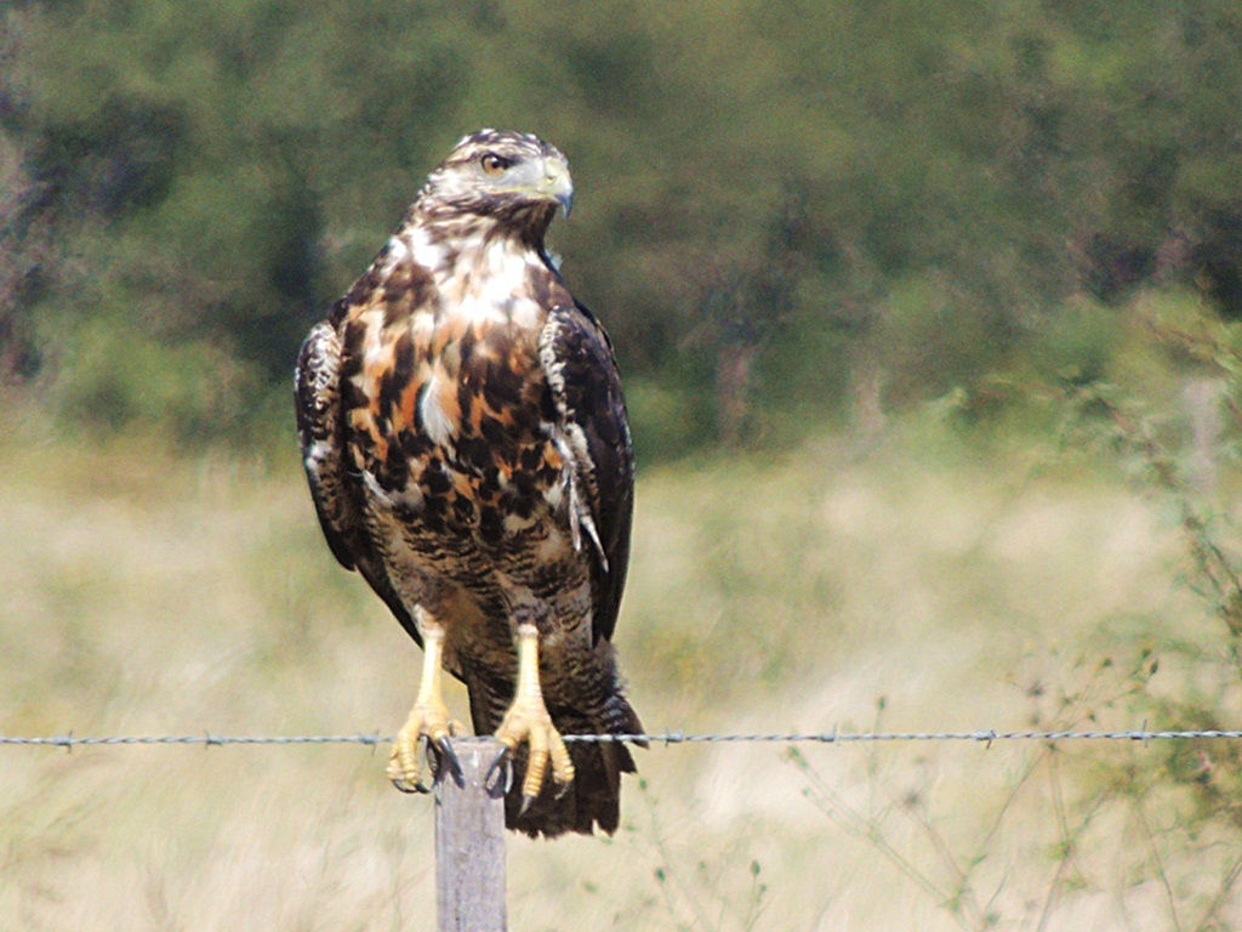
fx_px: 35879
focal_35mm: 1000
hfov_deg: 2.0
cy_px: 466
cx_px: 621
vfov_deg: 1.5
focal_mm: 180
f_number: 5.9
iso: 320
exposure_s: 1/1000
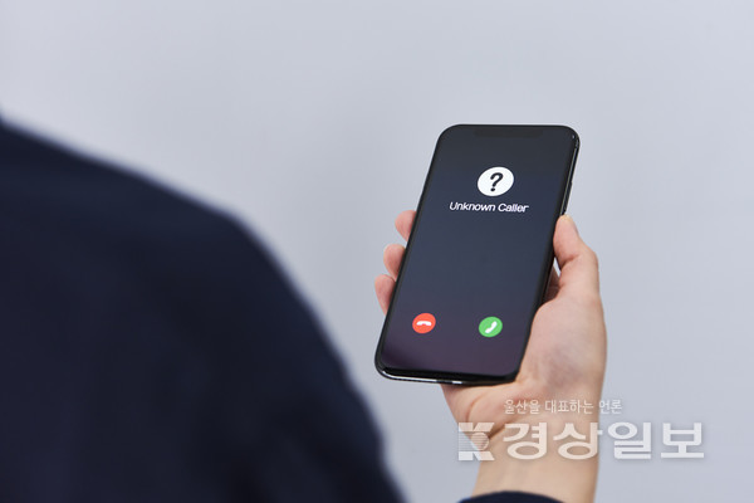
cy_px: 252
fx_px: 1466
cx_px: 377
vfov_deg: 19.5
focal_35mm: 70
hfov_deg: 28.8
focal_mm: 70
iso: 400
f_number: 5.6
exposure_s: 1/100
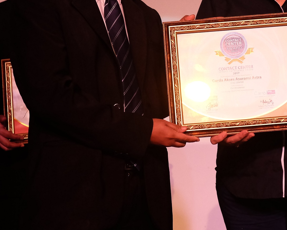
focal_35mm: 199
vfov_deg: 7.7
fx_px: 1690
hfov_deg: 9.7
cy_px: 19
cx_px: 217
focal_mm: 62.4
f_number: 5.3
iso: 2000
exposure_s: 1/125
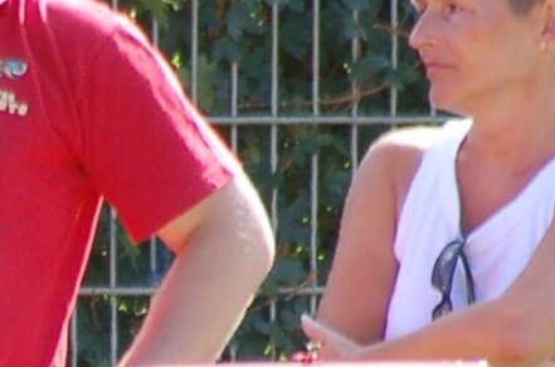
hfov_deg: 1.3
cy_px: 539
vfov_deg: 0.8
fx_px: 25305
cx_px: -307
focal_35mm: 1645
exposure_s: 1/500
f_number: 5.3
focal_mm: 220
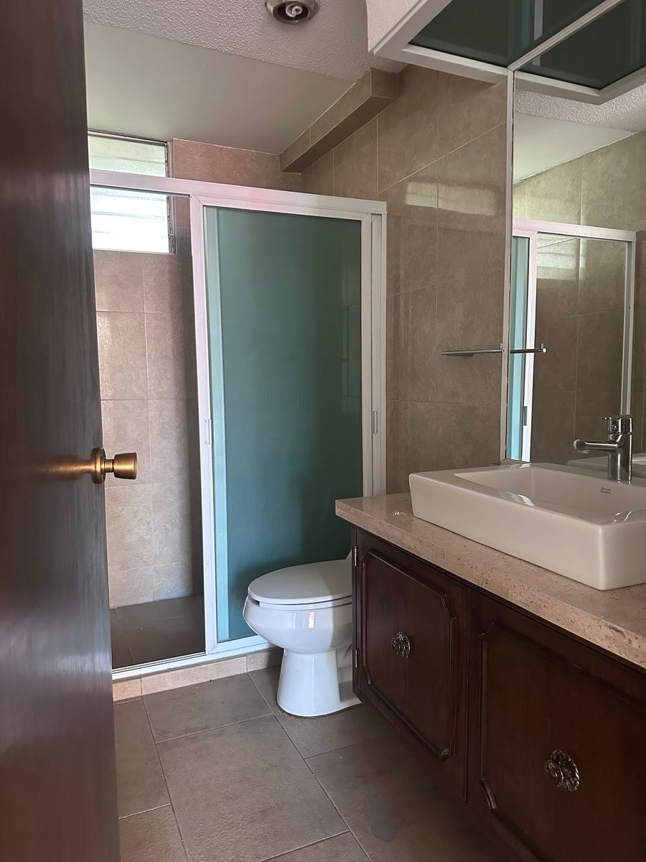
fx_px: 597
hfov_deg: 56.8
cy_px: 431
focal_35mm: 24
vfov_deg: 71.6
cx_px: 323
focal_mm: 6.86
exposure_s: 1/60
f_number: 1.78
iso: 800
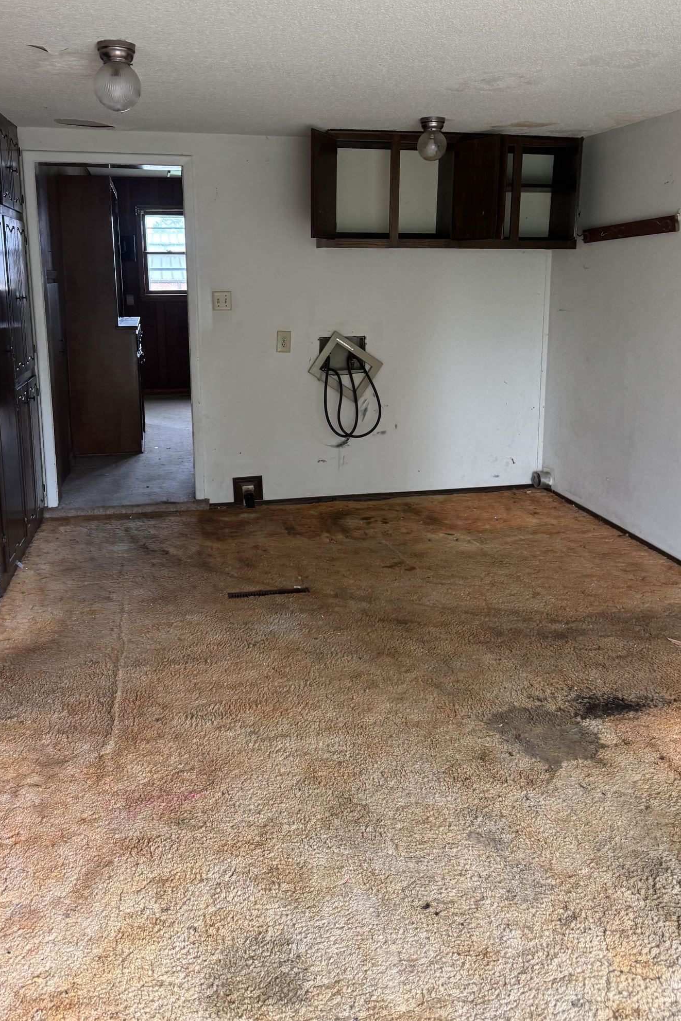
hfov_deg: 45.0
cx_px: 327
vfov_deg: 63.3
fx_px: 823
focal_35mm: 29
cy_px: 431
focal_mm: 6.76
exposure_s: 1/91
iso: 200
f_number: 1.78
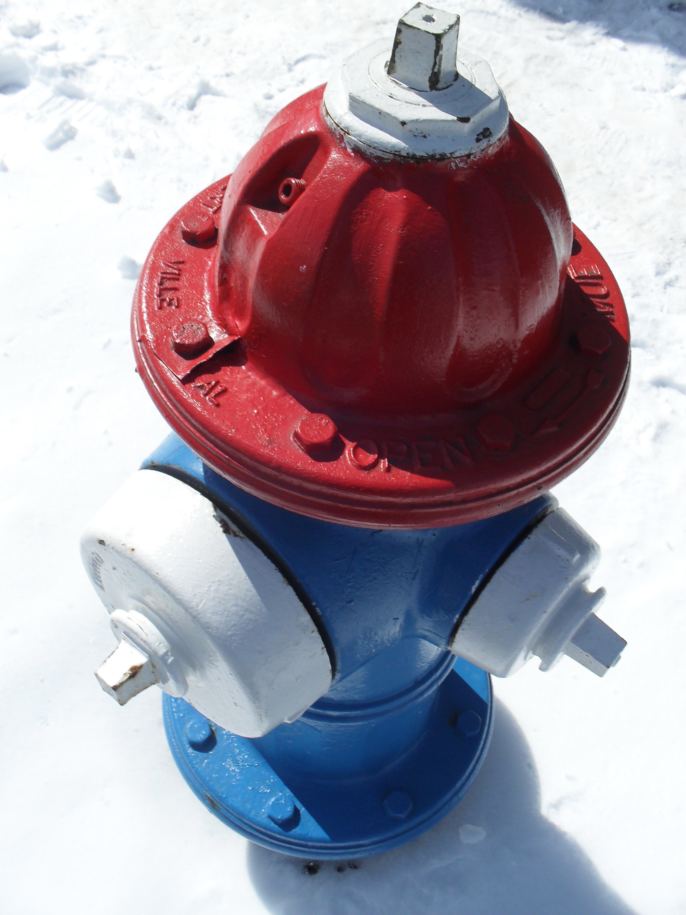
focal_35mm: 35
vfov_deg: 52.6
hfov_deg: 40.7
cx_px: 343
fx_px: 925
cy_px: 458
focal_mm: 6.3
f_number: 8.4
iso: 100
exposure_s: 1/350
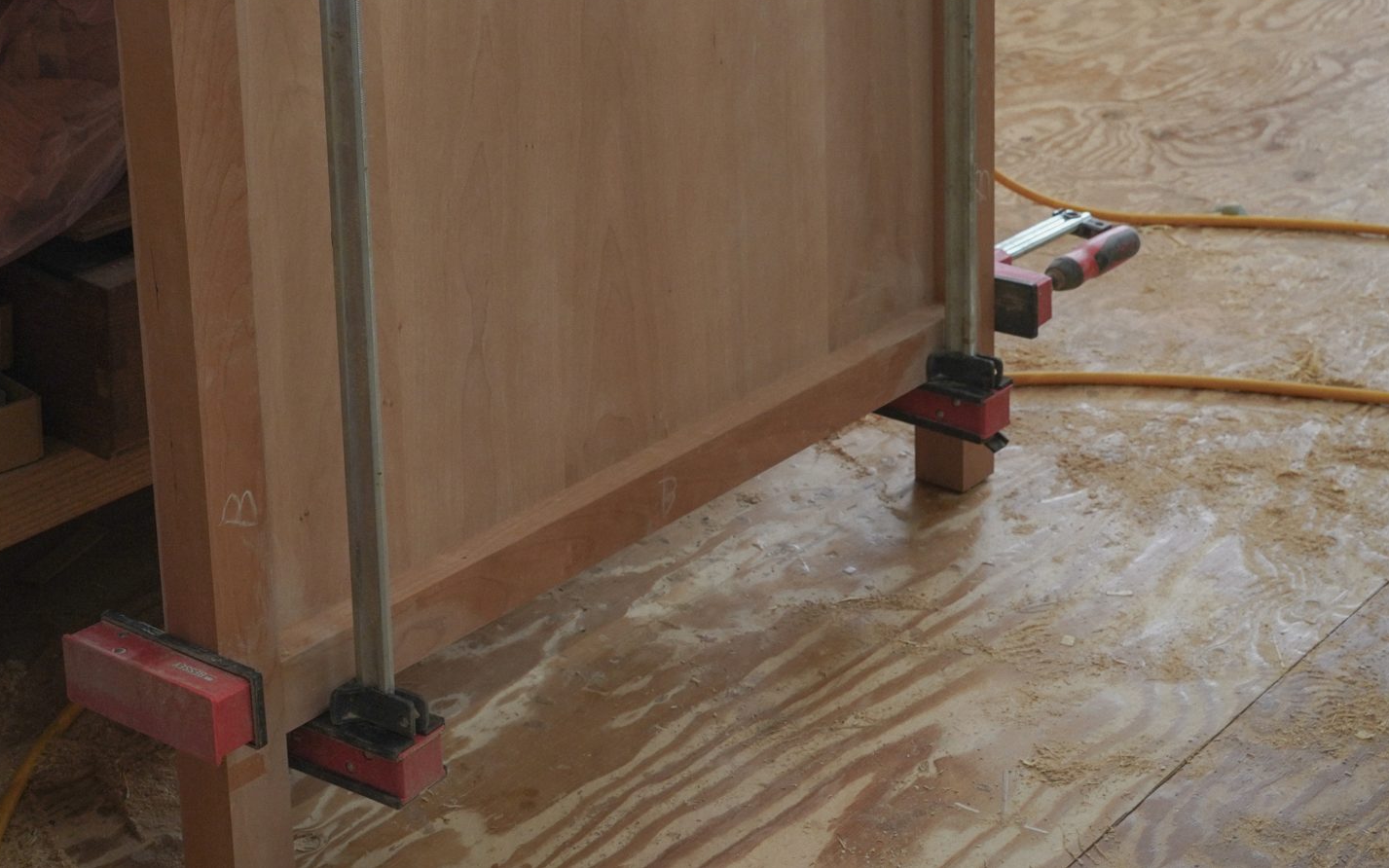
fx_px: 2423
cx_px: 507
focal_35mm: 64
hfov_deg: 31.8
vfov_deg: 19.8
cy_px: 38
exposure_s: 1/40
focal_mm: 35
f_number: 8
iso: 640
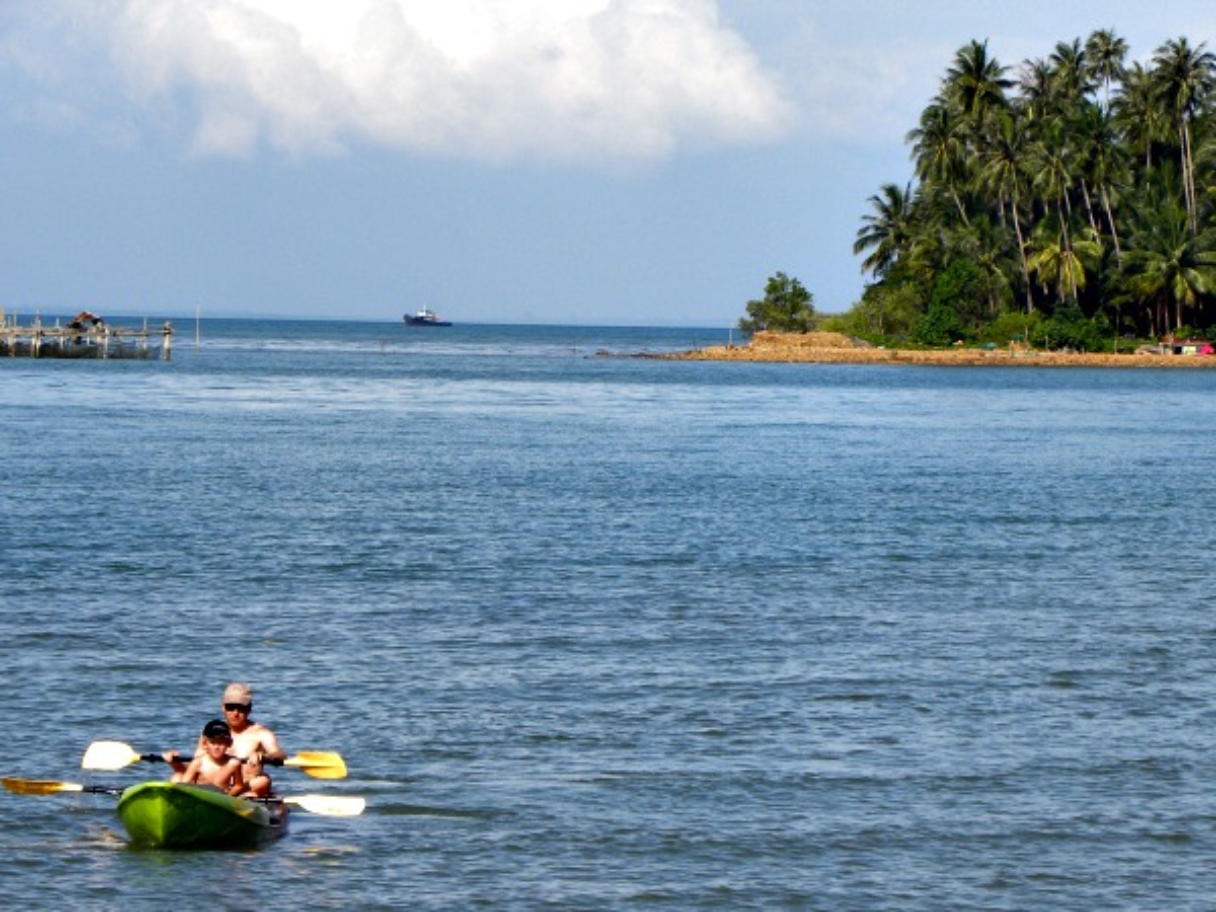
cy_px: 456
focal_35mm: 212
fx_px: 7447
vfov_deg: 7.0
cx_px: 608
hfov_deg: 9.3
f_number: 5.6
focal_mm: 37.7
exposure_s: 1/296
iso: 64
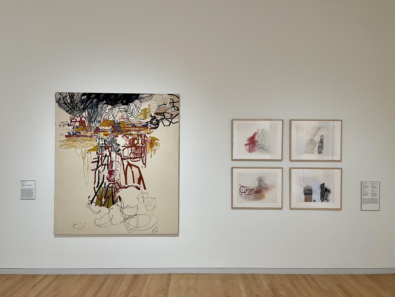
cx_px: 198
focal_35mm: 26
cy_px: 148
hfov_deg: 67.3
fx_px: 297
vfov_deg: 53.1
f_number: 1.6
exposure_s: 1/60
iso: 125
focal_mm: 4.2
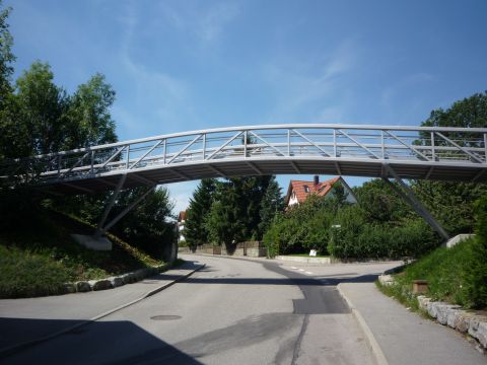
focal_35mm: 32
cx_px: 244
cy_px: 182
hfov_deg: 56.8
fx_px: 450
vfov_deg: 44.2
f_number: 5.6
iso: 100
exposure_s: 1/400
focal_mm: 5.2
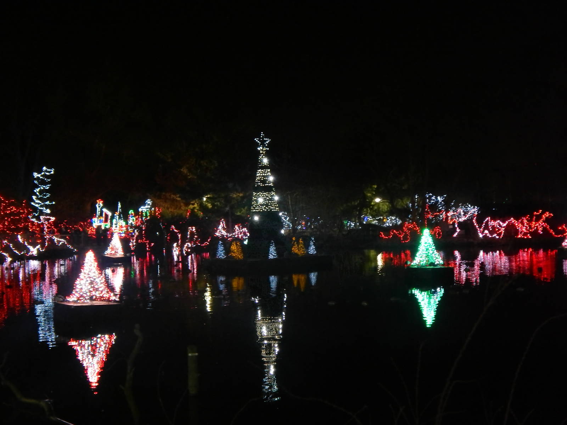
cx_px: 284
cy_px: 212
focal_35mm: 49
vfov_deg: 29.7
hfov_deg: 38.9
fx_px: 803
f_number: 3.7
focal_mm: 8.6
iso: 1600
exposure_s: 1/8
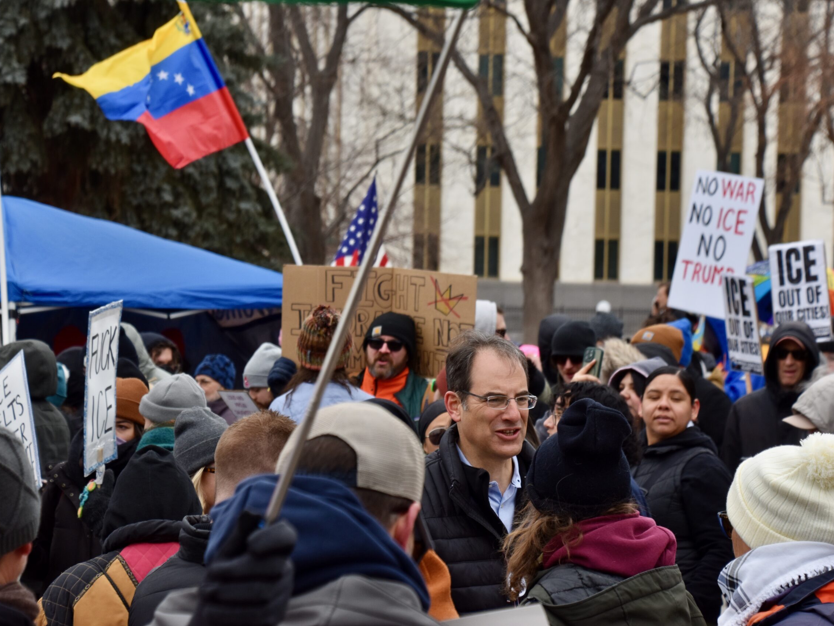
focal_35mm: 130
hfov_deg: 15.2
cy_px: 313
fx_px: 3132
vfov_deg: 11.4
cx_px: 436
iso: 280
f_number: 5.6
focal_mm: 80
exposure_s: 1/500
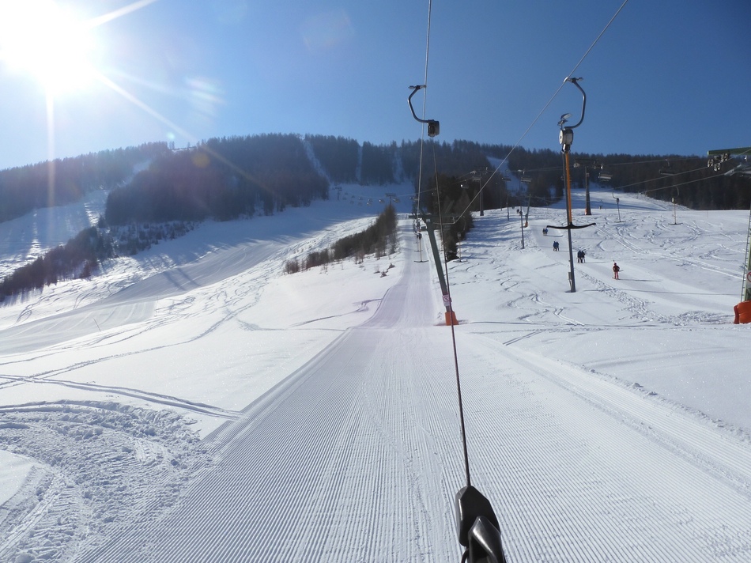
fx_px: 521
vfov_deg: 56.8
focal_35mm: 24
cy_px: 282
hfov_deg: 71.6
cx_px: 376
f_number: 5.6
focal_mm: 4.3
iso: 100
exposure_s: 1/2000
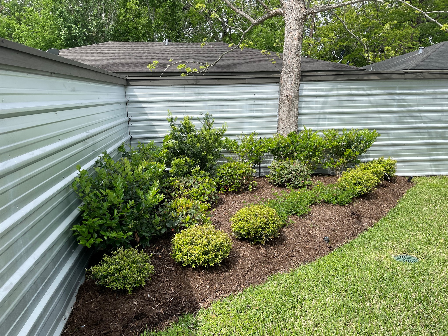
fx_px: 336
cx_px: 224
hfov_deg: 67.3
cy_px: 168
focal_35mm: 26
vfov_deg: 53.1
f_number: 1.6
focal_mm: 4.2
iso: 32
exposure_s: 1/1553
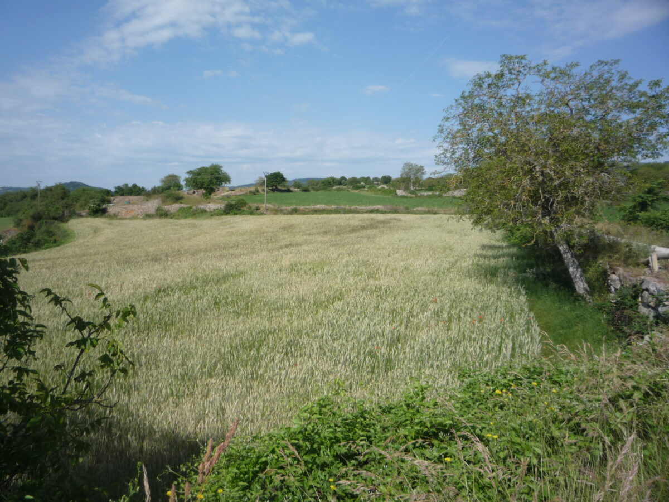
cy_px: 251
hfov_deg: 60.0
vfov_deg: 46.8
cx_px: 334
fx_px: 580
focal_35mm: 30
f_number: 5.6
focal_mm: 5.2
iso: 100
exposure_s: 1/400
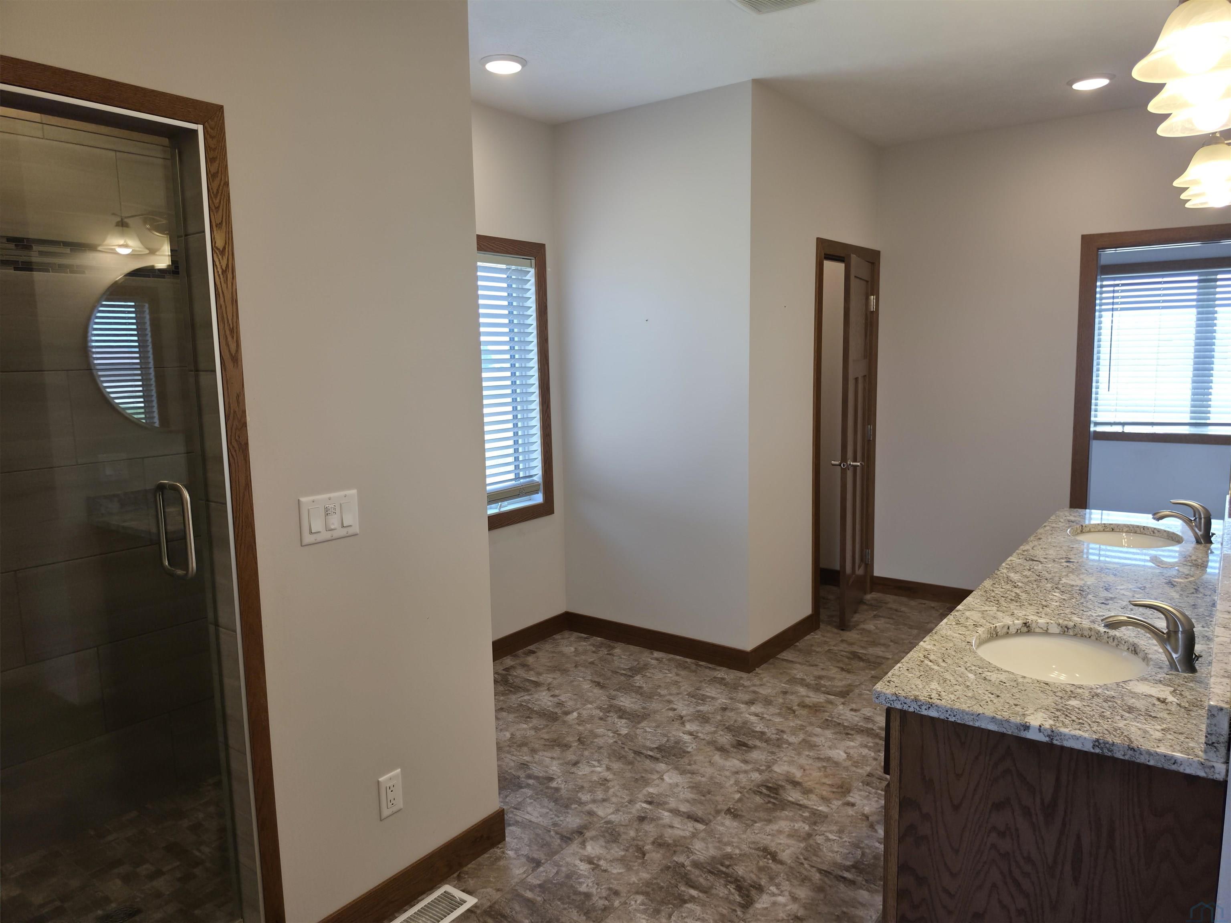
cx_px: 616
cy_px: 462
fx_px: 818
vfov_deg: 58.9
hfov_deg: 73.9
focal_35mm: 23
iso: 20
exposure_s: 1/120
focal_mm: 6.5
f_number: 1.4
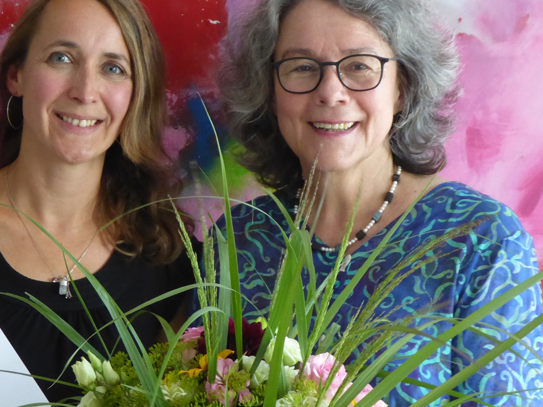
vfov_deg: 11.2
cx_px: 186
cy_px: 199
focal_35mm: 133
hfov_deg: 14.8
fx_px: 2087
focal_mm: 17.5
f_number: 5
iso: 800
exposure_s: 1/40
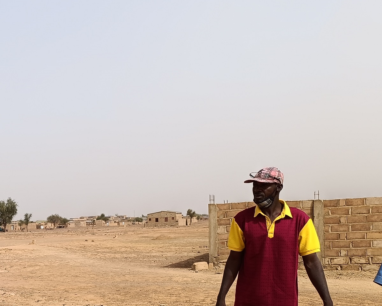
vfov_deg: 29.2
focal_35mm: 50
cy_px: 267
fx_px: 565
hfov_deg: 33.5
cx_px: -15
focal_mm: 6.14
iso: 51
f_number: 1.65
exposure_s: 1/628
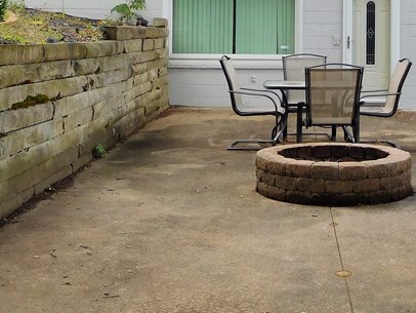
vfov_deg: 22.7
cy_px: 32
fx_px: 758
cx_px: 311
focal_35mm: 63
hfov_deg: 30.2
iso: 125
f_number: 3.4
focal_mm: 4.5
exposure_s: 1/200
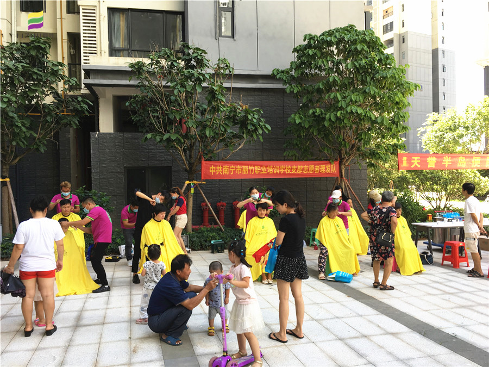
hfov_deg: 61.7
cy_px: 184
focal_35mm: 29
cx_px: 244
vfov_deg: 48.2
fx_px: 410
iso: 25
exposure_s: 1/101
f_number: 2.2
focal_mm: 4.15
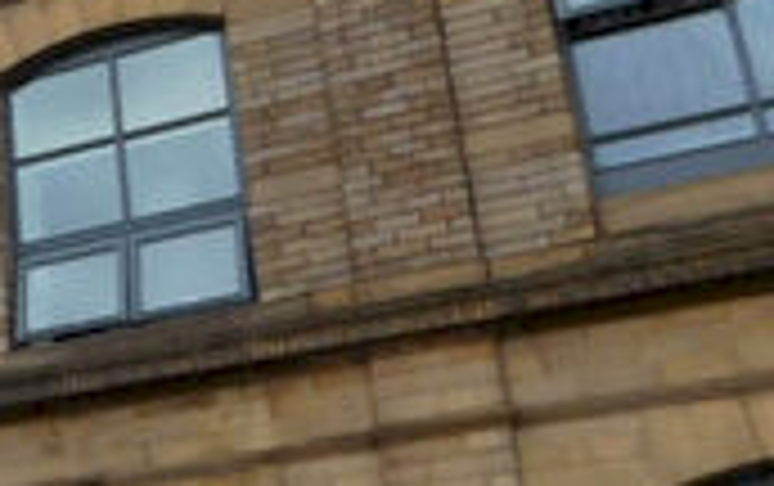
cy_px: 106
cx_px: -531
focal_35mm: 99
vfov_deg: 13.2
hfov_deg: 17.7
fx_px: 2091
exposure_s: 1/1000
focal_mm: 4
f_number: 3
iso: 125
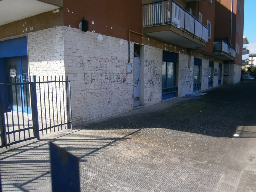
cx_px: 128
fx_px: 192
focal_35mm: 26
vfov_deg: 53.1
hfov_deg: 67.3
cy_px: 96
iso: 80
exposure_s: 1/80
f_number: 8
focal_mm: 4.7
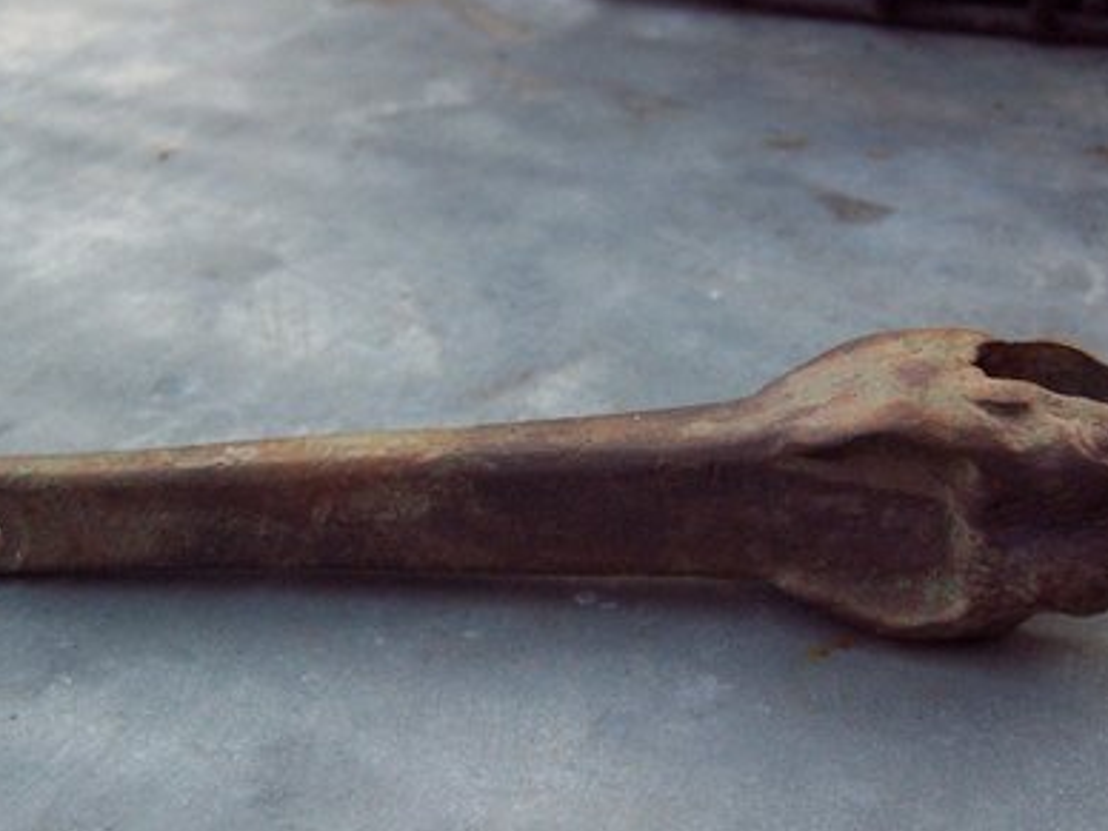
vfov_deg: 29.7
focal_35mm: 49
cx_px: 608
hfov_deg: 38.9
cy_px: 430
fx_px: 1568
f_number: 2.8
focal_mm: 6.3
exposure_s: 1/250
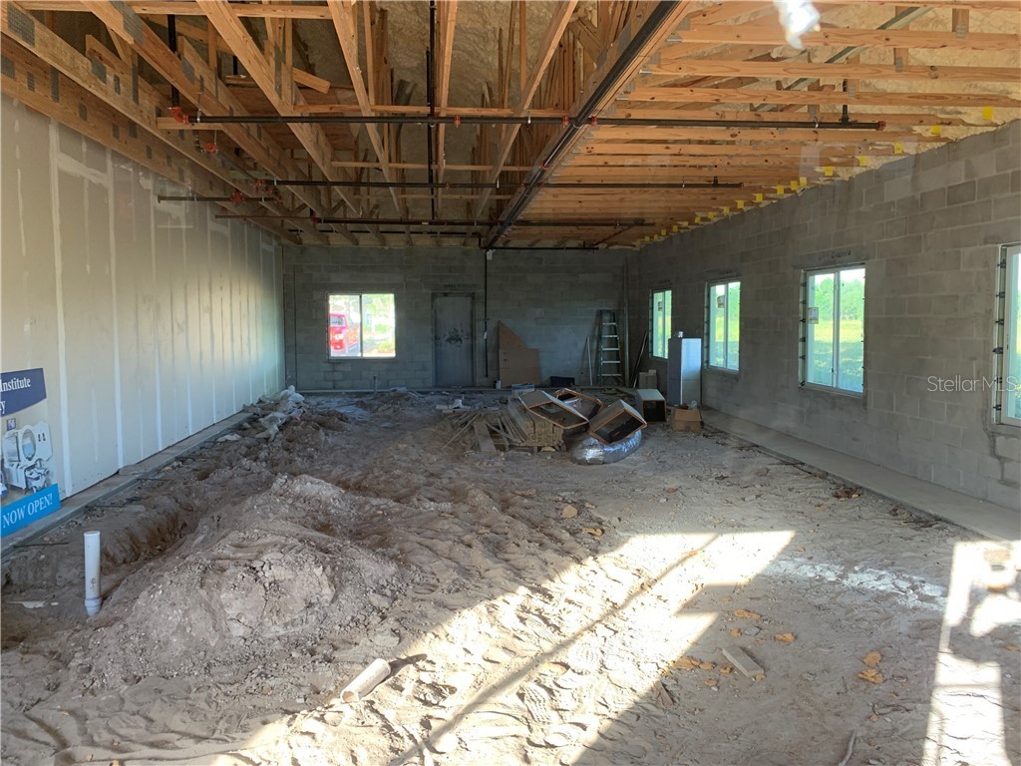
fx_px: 767
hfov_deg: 67.3
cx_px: 510
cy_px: 383
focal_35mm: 26
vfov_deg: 53.1
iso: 100
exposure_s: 1/60
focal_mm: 4.25
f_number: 1.8
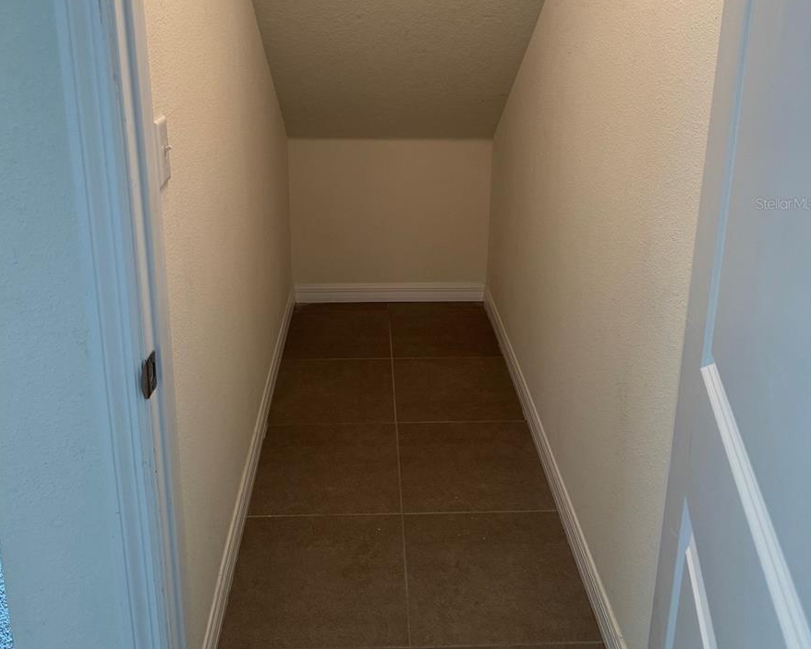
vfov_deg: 45.0
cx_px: 406
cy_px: 203
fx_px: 768
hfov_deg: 55.6
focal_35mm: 32
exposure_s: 1/60
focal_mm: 6.86
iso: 200
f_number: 1.78
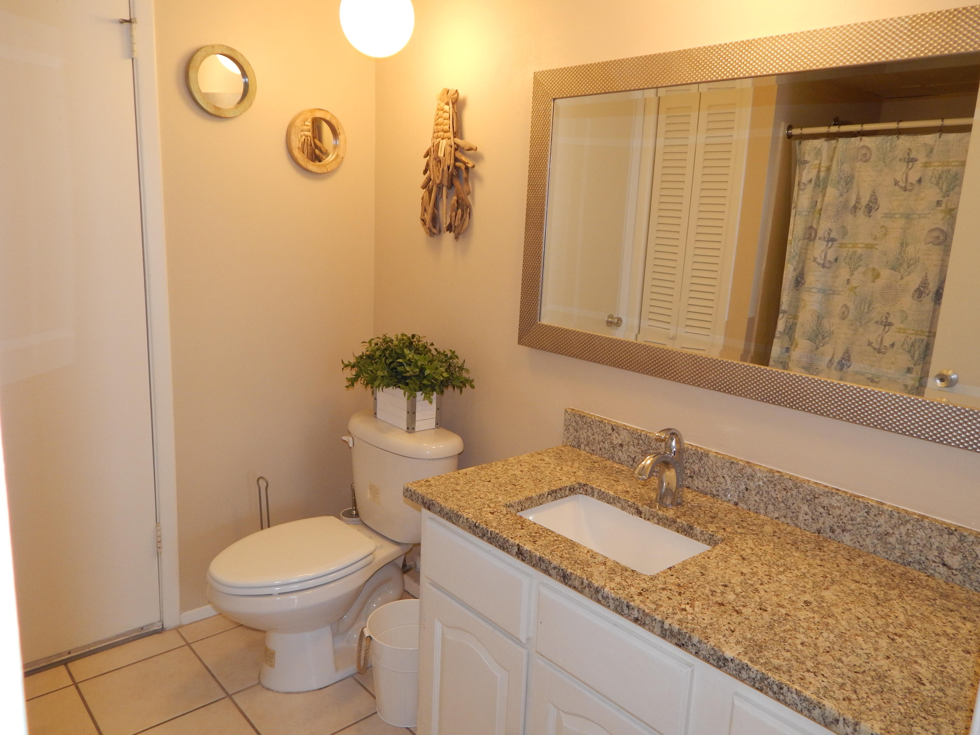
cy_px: 368
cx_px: 490
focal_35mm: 25
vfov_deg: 54.9
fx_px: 708
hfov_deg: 69.4
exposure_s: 1/30
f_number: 3.1
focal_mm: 4.5
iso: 200
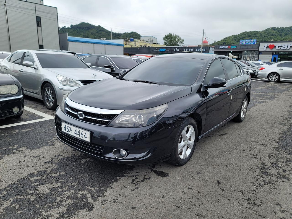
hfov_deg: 69.4
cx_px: 146
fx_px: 211
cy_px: 110
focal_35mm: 25
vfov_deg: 54.9
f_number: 1.8
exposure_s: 1/385
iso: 20
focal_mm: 7
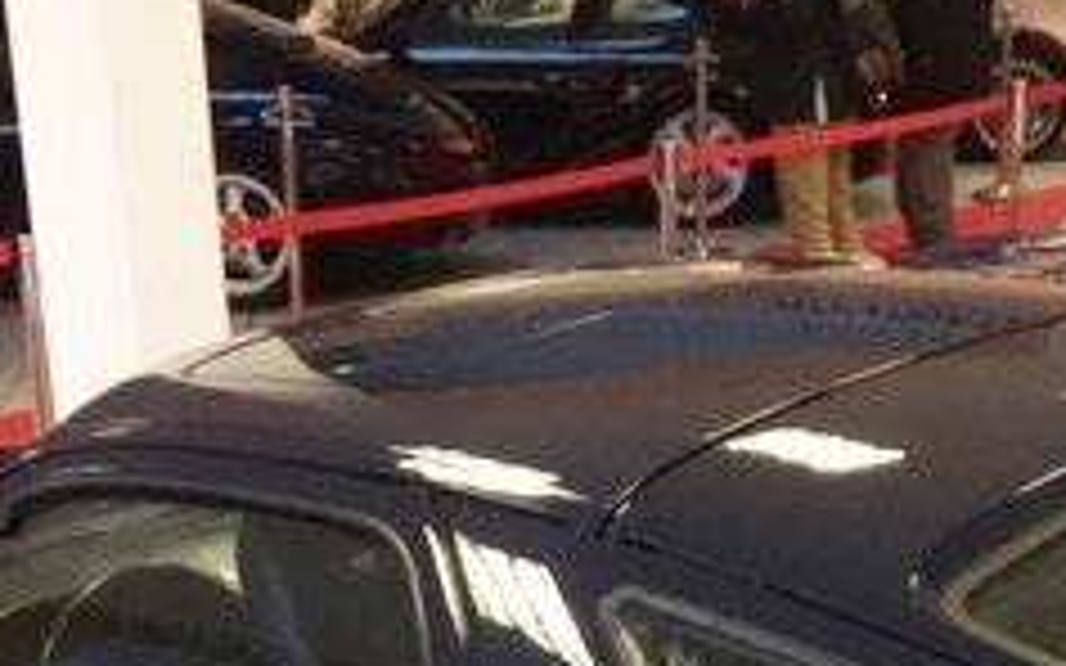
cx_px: 612
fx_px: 2411
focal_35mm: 83
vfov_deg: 14.7
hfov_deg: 24.9
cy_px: 981
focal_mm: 4.15
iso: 64
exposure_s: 1/33
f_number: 2.2
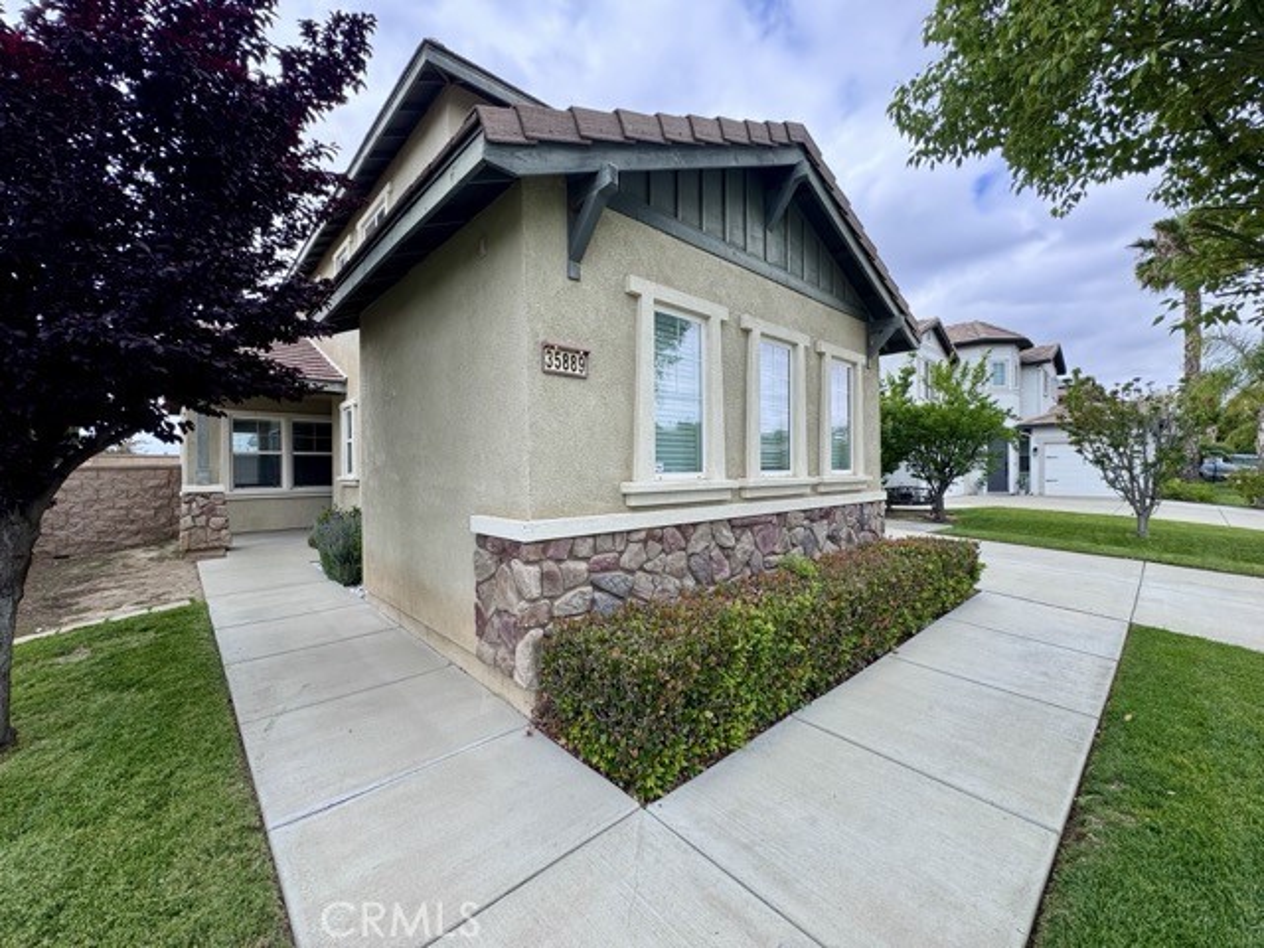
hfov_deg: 102.1
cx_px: 632
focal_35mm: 14
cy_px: 474
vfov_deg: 85.7
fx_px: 511
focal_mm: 2.22
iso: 40
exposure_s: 1/561
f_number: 2.2
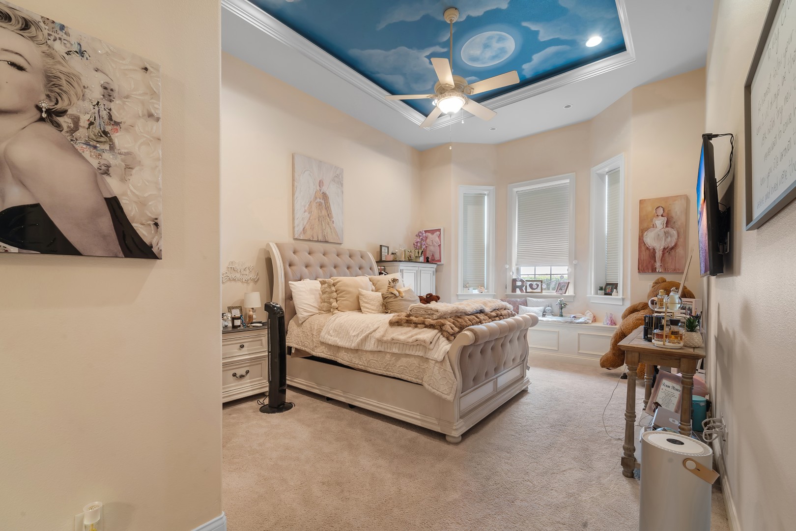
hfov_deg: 104.3
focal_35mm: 14
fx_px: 310
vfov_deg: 81.2
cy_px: 266
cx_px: 398
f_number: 13
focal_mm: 14
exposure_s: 2.5
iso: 100
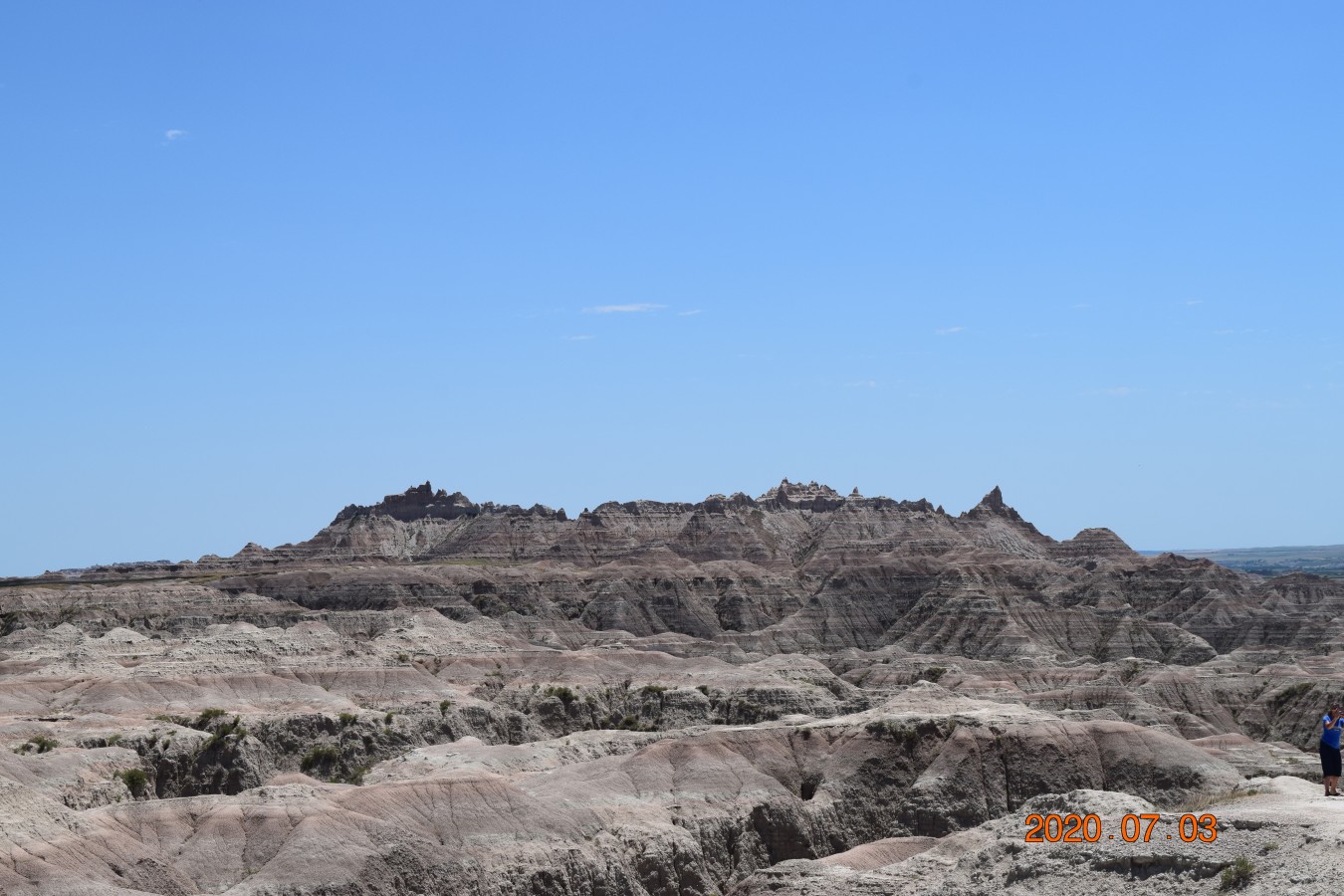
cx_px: 672
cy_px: 448
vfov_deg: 22.6
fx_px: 2240
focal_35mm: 60
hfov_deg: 33.4
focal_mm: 40
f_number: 11
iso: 220
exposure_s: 1/500
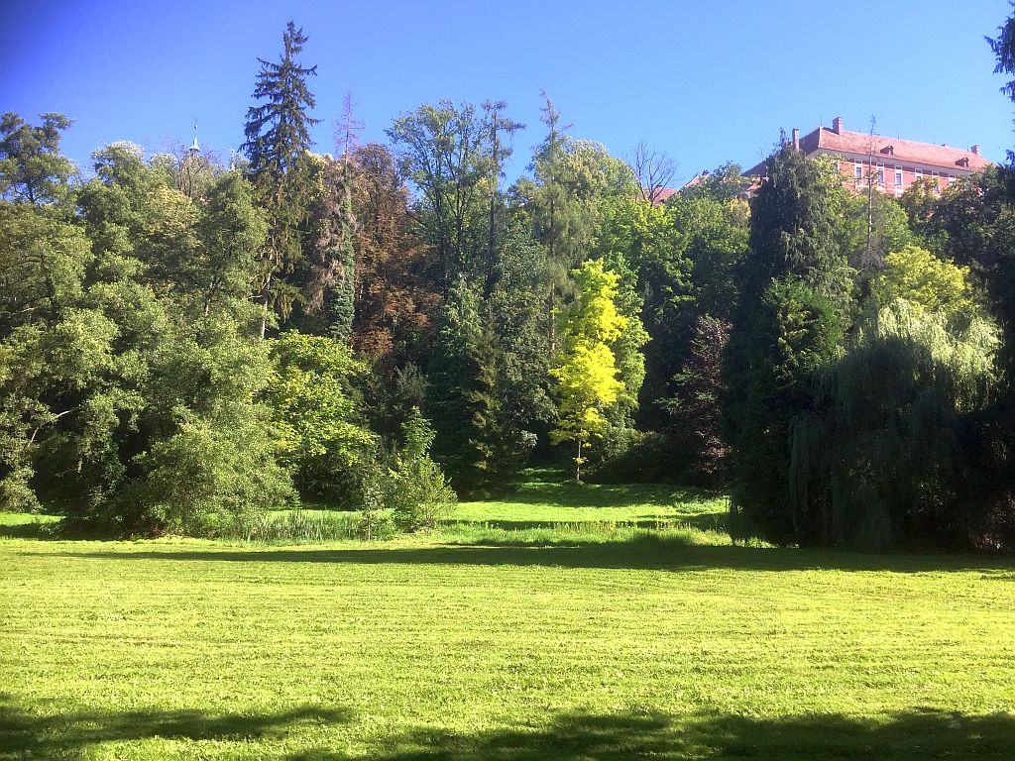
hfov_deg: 61.7
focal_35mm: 29
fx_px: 850
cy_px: 380
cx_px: 508
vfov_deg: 48.2
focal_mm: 4.15
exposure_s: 1/694
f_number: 2.2
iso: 32
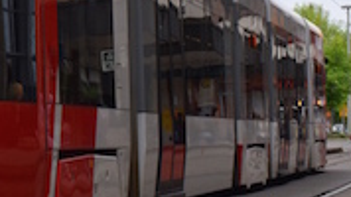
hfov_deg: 17.4
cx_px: -20
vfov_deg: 10.0
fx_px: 1117
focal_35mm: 120
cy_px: 19
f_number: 8
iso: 320
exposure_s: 1/250
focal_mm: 34
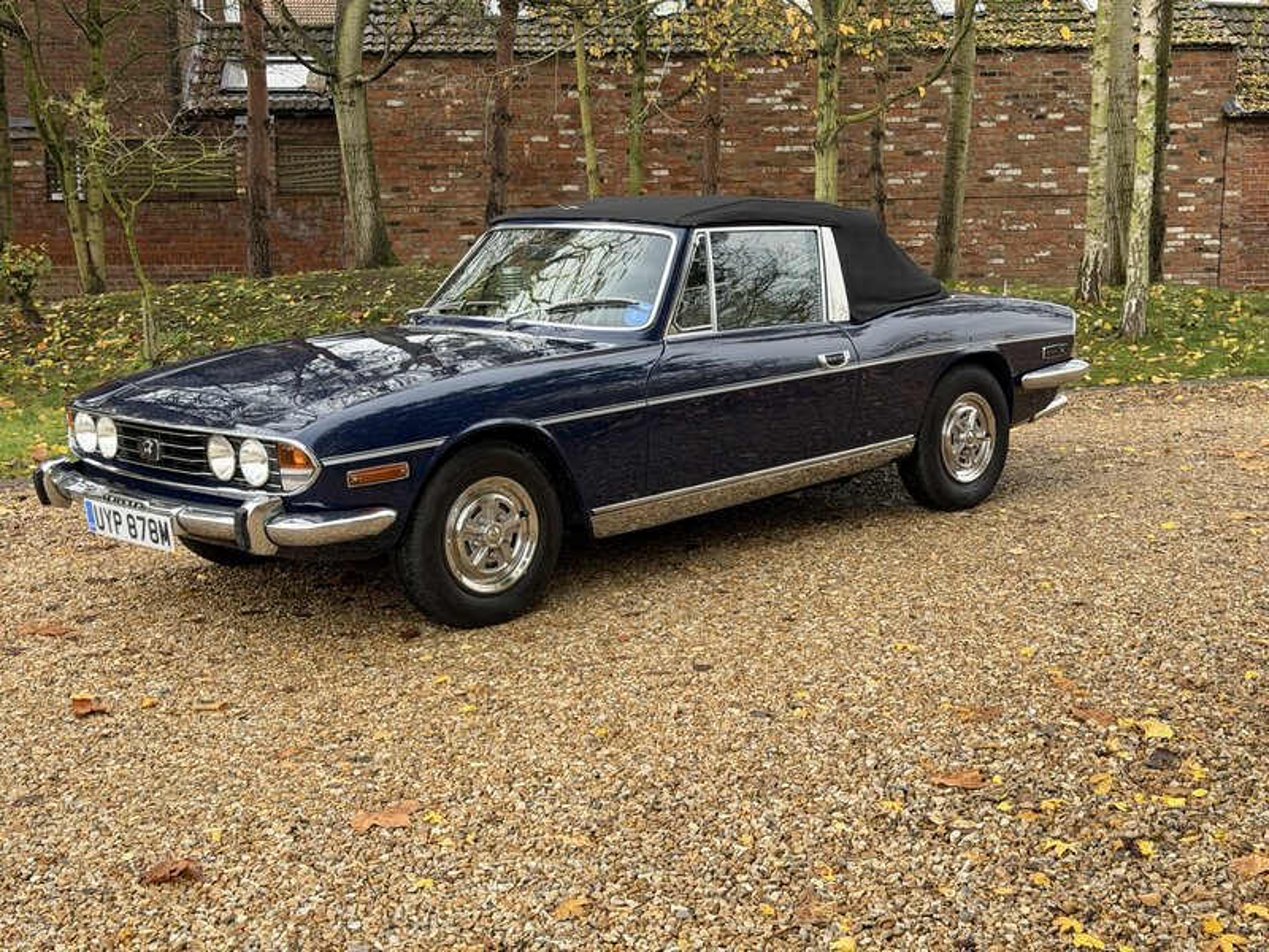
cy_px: 476
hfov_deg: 39.7
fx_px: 1760
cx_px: 634
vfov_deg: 30.3
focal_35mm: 48
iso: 80
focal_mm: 6.76
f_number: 1.78
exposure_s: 1/357
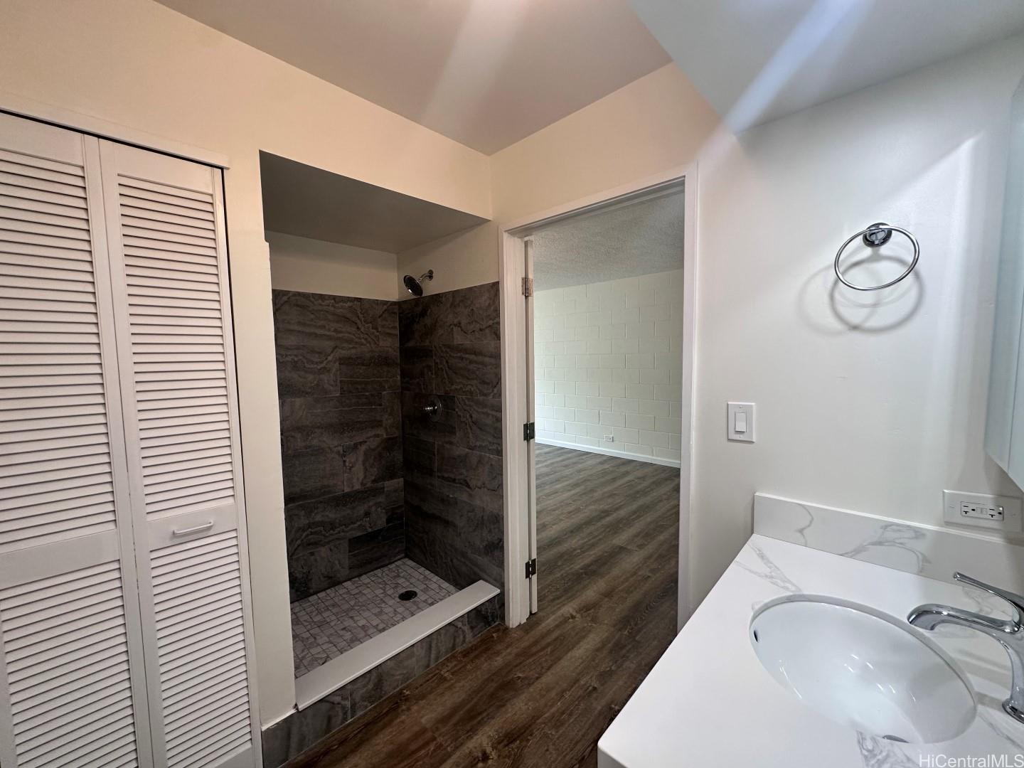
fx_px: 414
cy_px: 384
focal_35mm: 14
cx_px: 512
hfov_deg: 102.1
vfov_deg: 85.7
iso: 200
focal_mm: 2.22
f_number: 2.2
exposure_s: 1/120
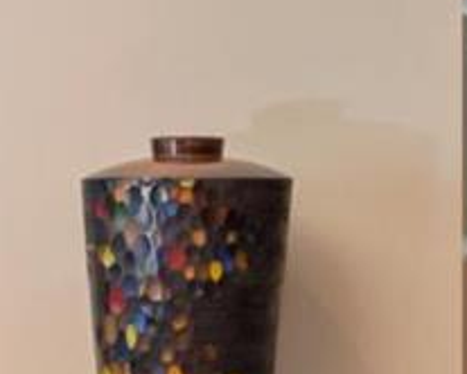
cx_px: 916
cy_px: 228
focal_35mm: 261
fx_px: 3611
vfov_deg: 5.9
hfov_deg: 7.1
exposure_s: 1/80
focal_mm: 18
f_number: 8
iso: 400
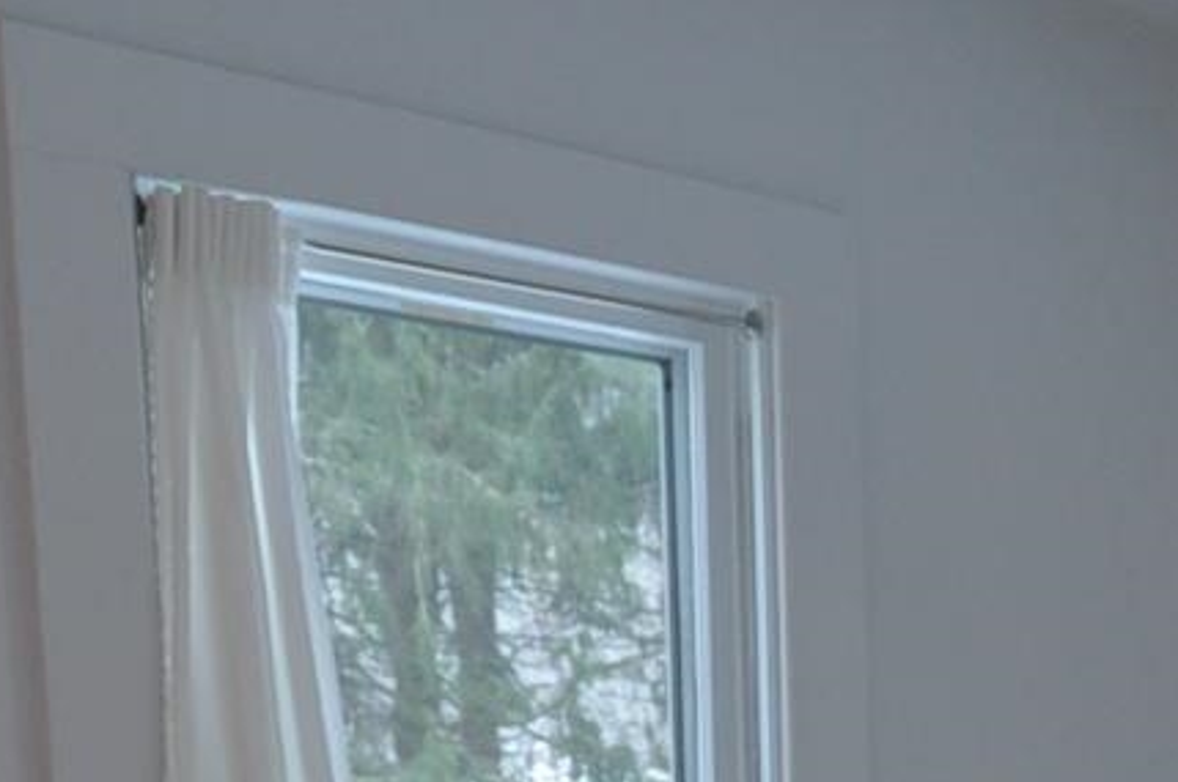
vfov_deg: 16.2
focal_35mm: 75
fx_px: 2451
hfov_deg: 23.4
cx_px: 1587
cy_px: 1248
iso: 400
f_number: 4.5
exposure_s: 1/80
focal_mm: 10
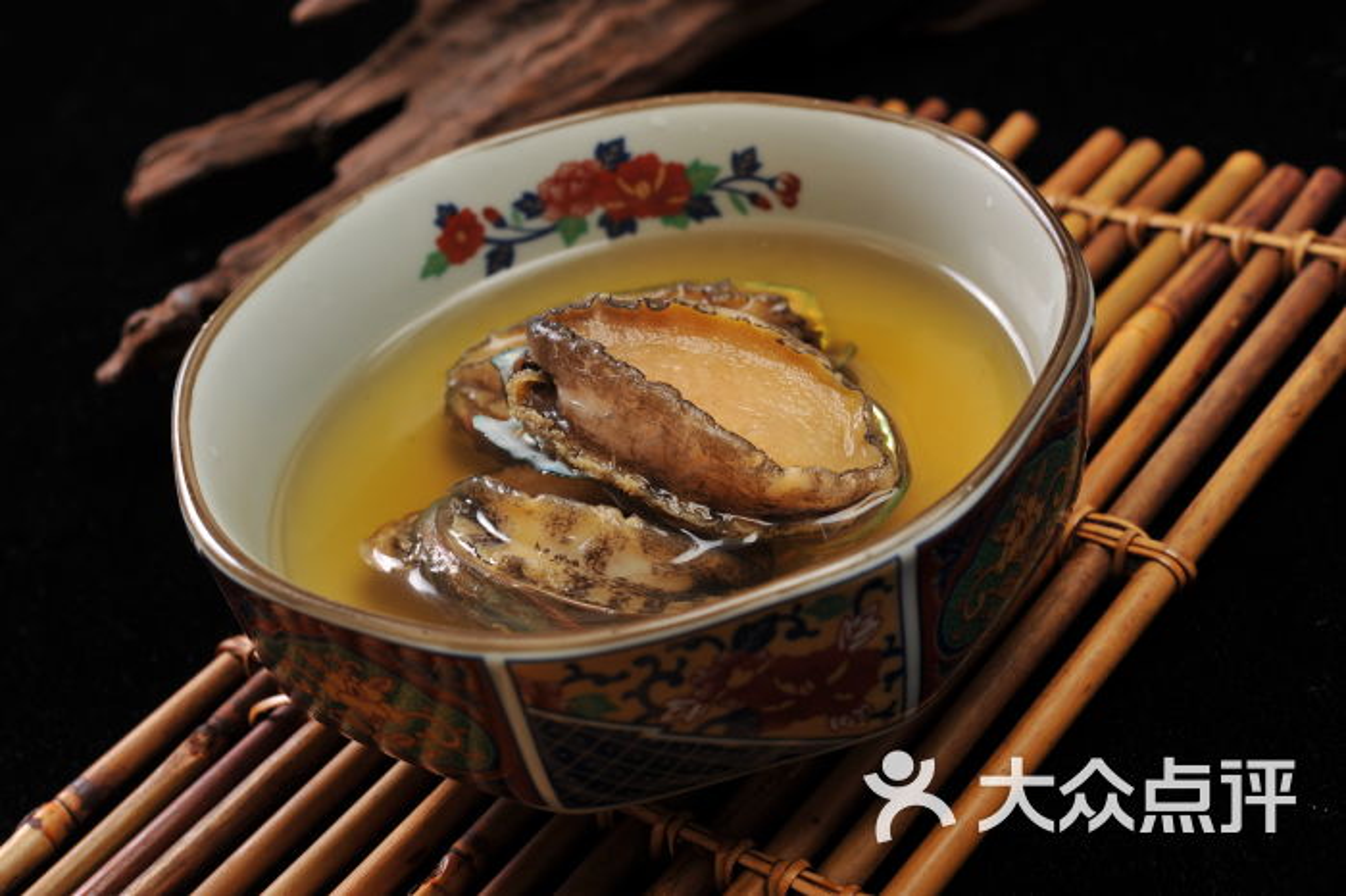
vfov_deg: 22.6
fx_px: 2242
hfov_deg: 33.4
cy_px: 448
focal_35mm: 60
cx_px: 673
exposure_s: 1/125
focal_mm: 60
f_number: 11
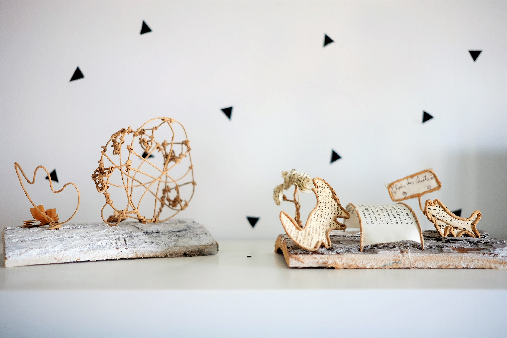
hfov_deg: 54.4
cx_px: 254
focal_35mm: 35
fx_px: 493
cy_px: 169
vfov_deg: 37.9
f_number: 2
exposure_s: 1/60
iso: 400
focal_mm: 23
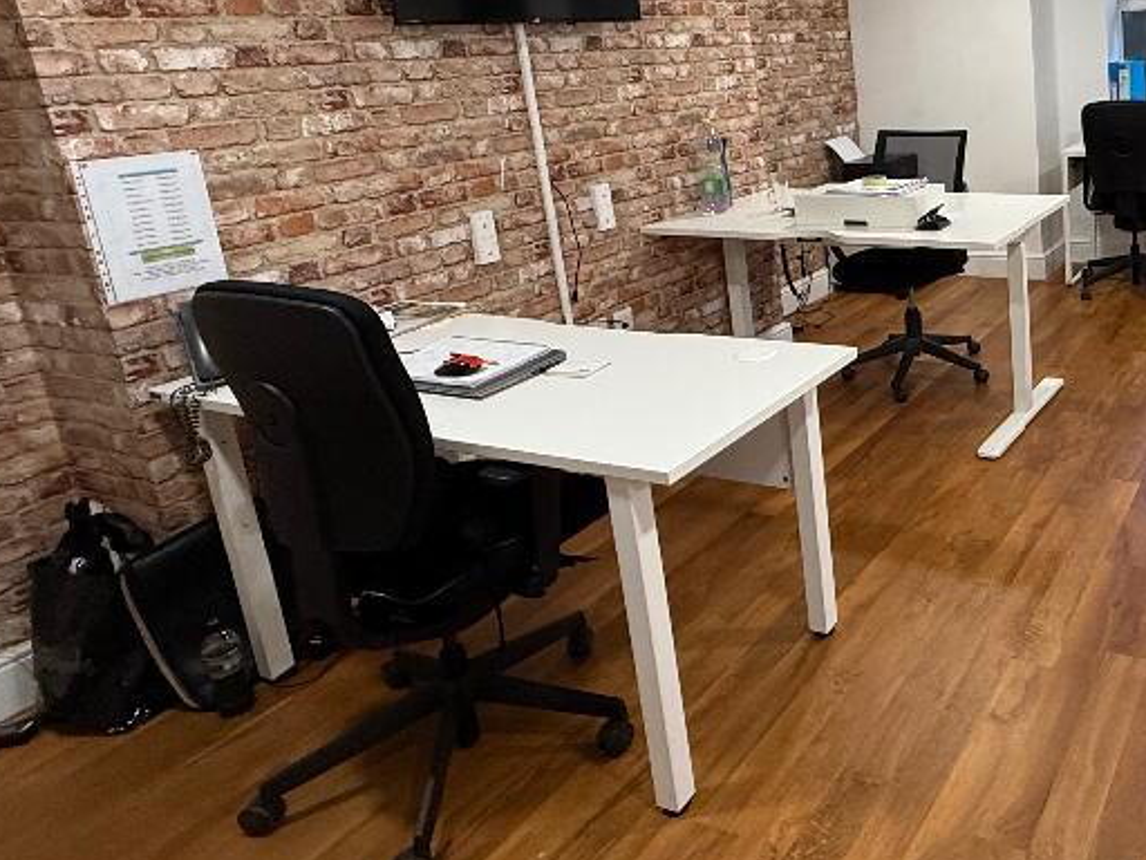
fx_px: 927
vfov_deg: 48.4
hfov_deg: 55.9
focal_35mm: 28
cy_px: 246
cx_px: 1007
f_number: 2.2
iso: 250
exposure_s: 1/50
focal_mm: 2.22
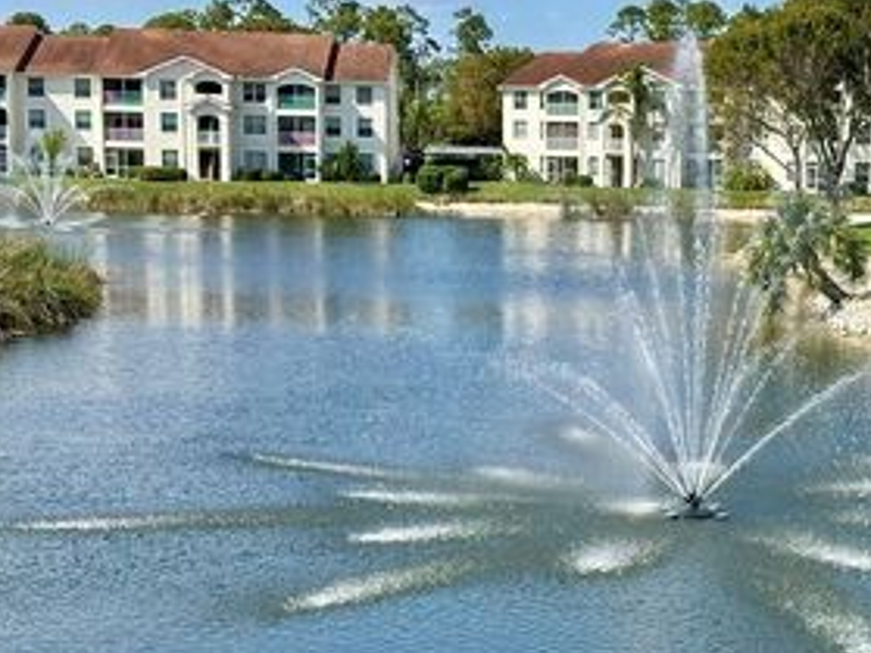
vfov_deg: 17.1
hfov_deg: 22.4
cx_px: 715
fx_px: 2163
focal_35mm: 86
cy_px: 423
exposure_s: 1/3367
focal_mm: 6.86
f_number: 1.78
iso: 64
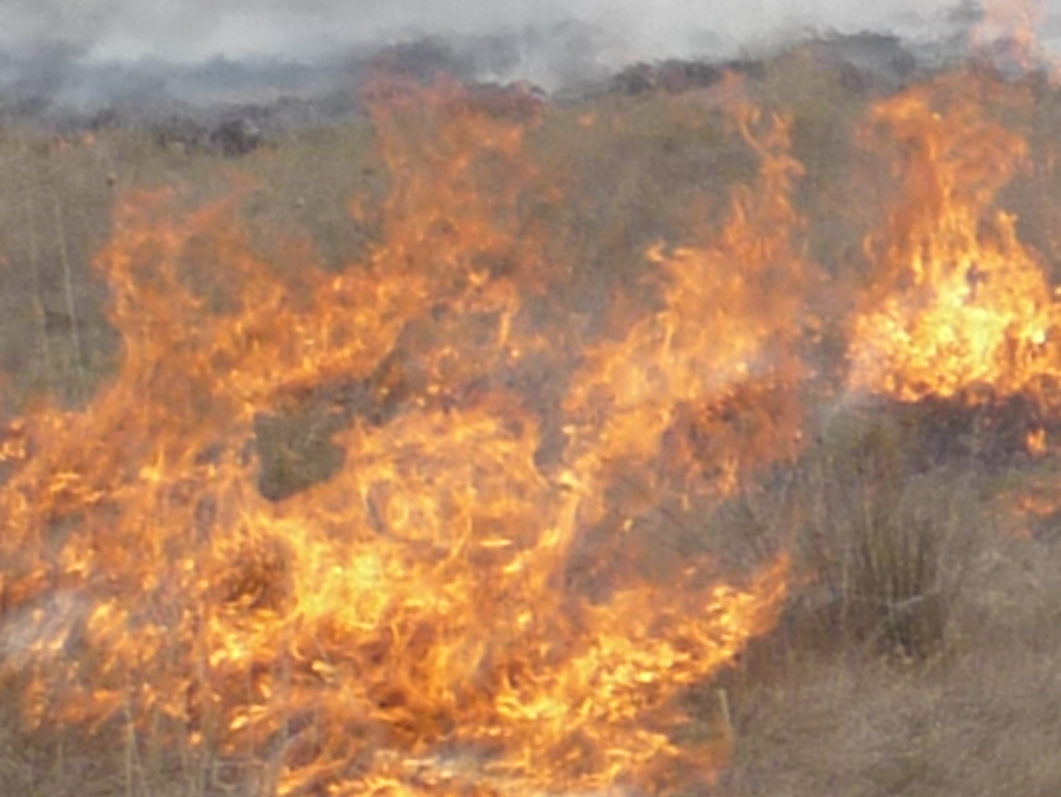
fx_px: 6470
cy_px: 899
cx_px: 2553
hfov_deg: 8.5
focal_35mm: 211
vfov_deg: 7.0
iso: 100
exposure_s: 1/1000
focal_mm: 5.5
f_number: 2.8
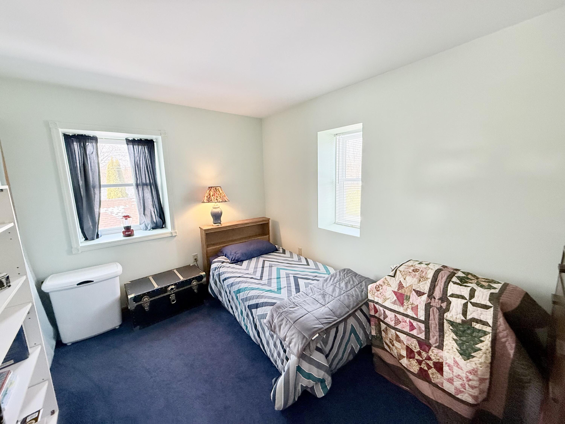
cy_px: 212
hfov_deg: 102.1
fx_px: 229
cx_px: 282
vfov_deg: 85.7
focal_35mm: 14
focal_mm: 2.22
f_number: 2.2
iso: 400
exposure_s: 1/120
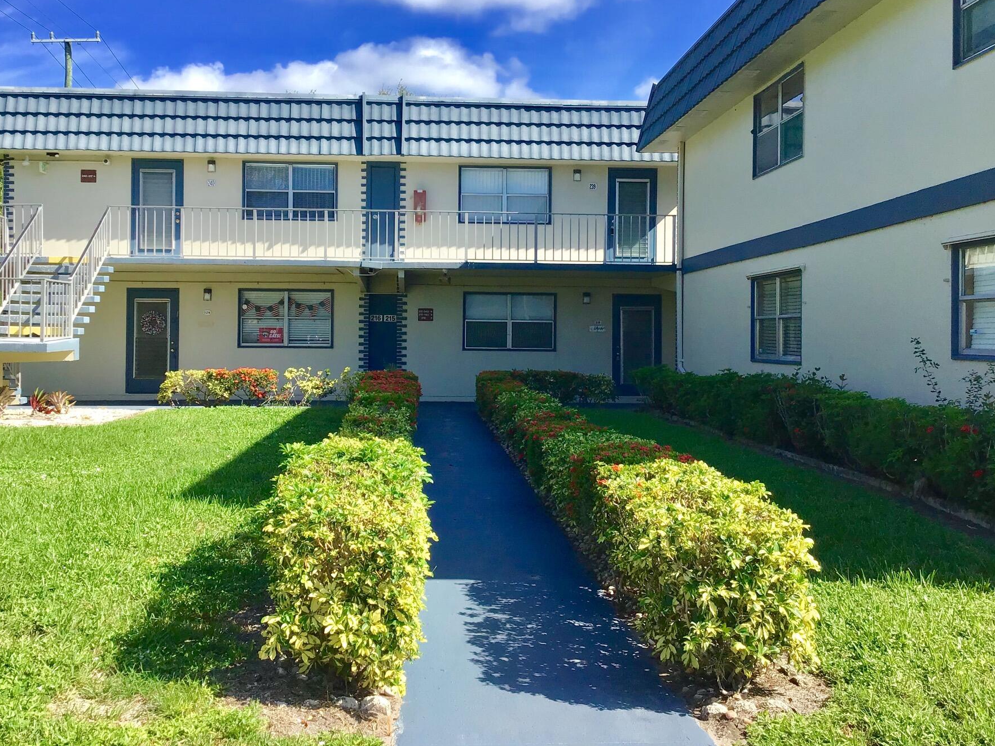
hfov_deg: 51.3
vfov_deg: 39.6
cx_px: 464
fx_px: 1035
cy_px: 328
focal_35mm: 36
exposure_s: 1/769
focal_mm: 3.3
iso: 25
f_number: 2.4
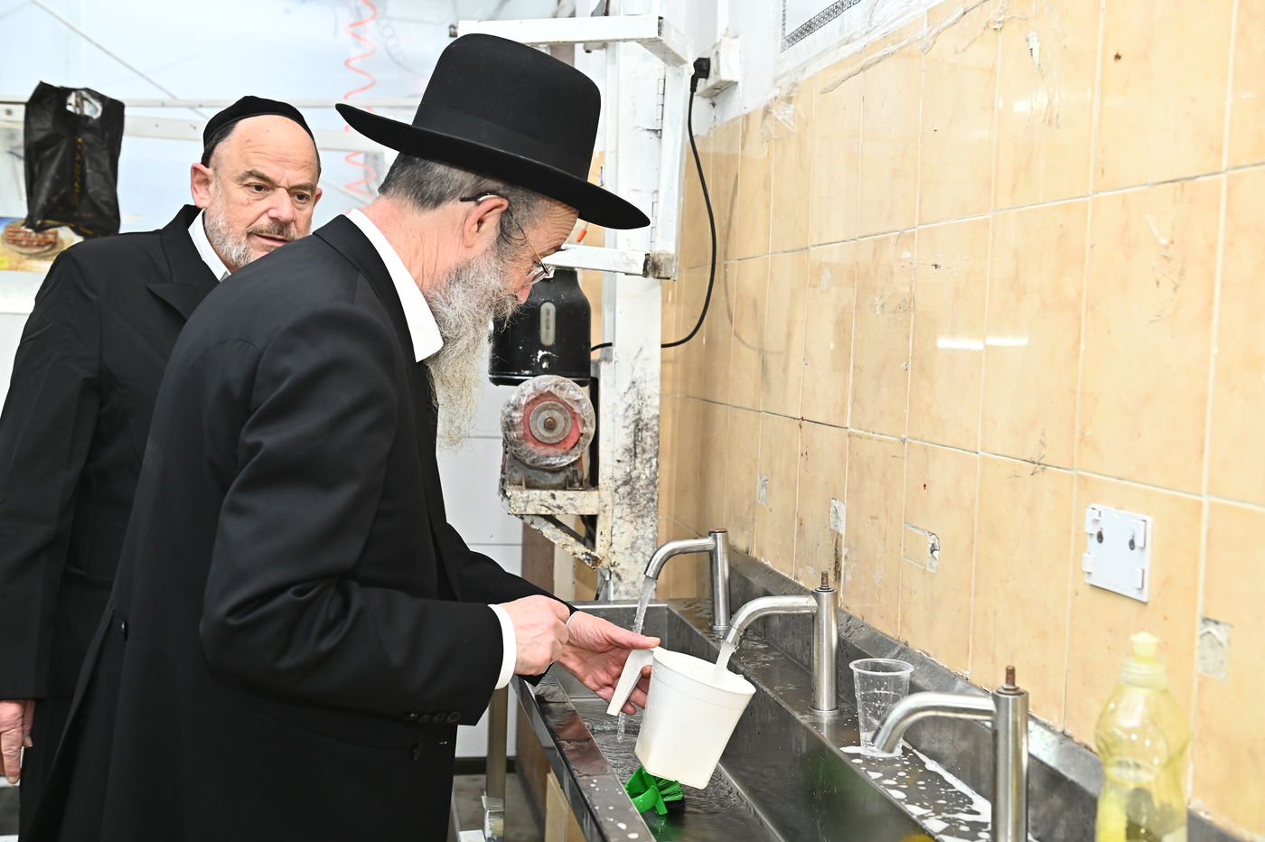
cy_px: 421
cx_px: 632
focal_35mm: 42
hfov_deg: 46.4
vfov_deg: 31.9
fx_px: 1475
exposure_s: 1/200
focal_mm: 42
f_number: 5
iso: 1600
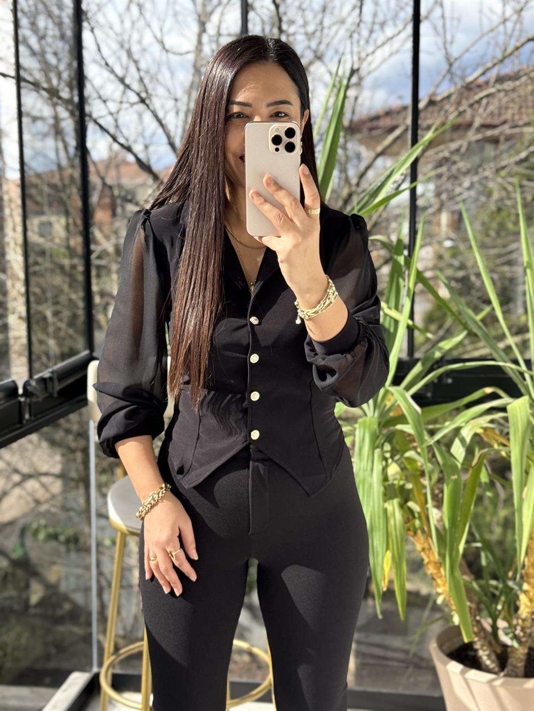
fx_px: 987
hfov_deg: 30.3
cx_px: 267
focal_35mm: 48
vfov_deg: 39.7
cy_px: 356
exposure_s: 1/928
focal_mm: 6.76
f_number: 1.78
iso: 64
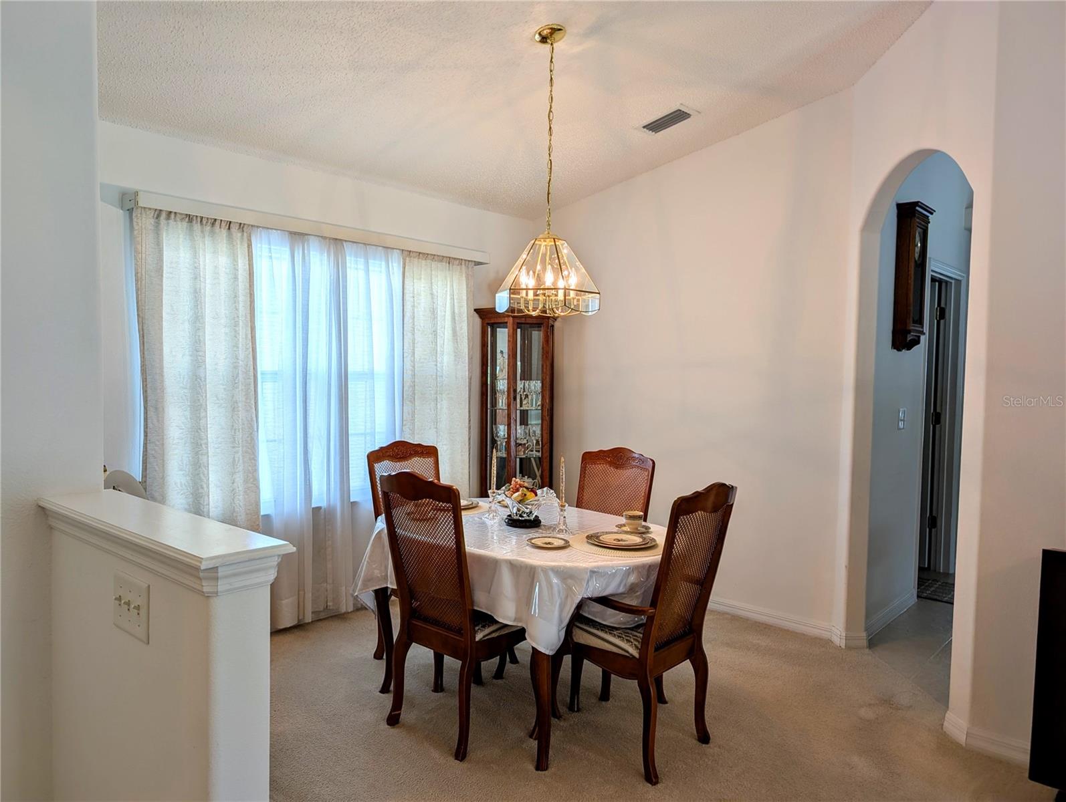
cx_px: 533
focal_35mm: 24
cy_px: 401
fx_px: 740
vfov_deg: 56.9
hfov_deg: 71.5
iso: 29
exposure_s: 1/120
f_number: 1.68
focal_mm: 6.9
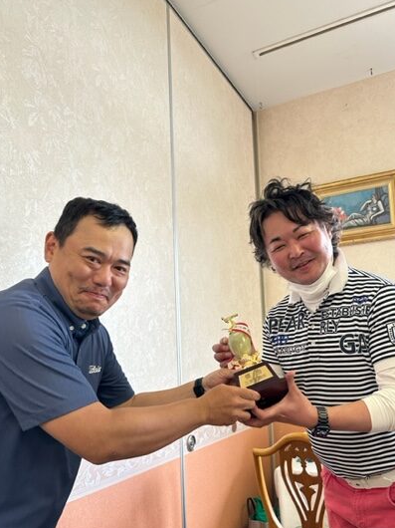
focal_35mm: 29
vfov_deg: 61.3
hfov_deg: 48.2
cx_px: 197
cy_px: 311
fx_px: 442
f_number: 1.78
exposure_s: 1/50
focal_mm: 6.86
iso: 200
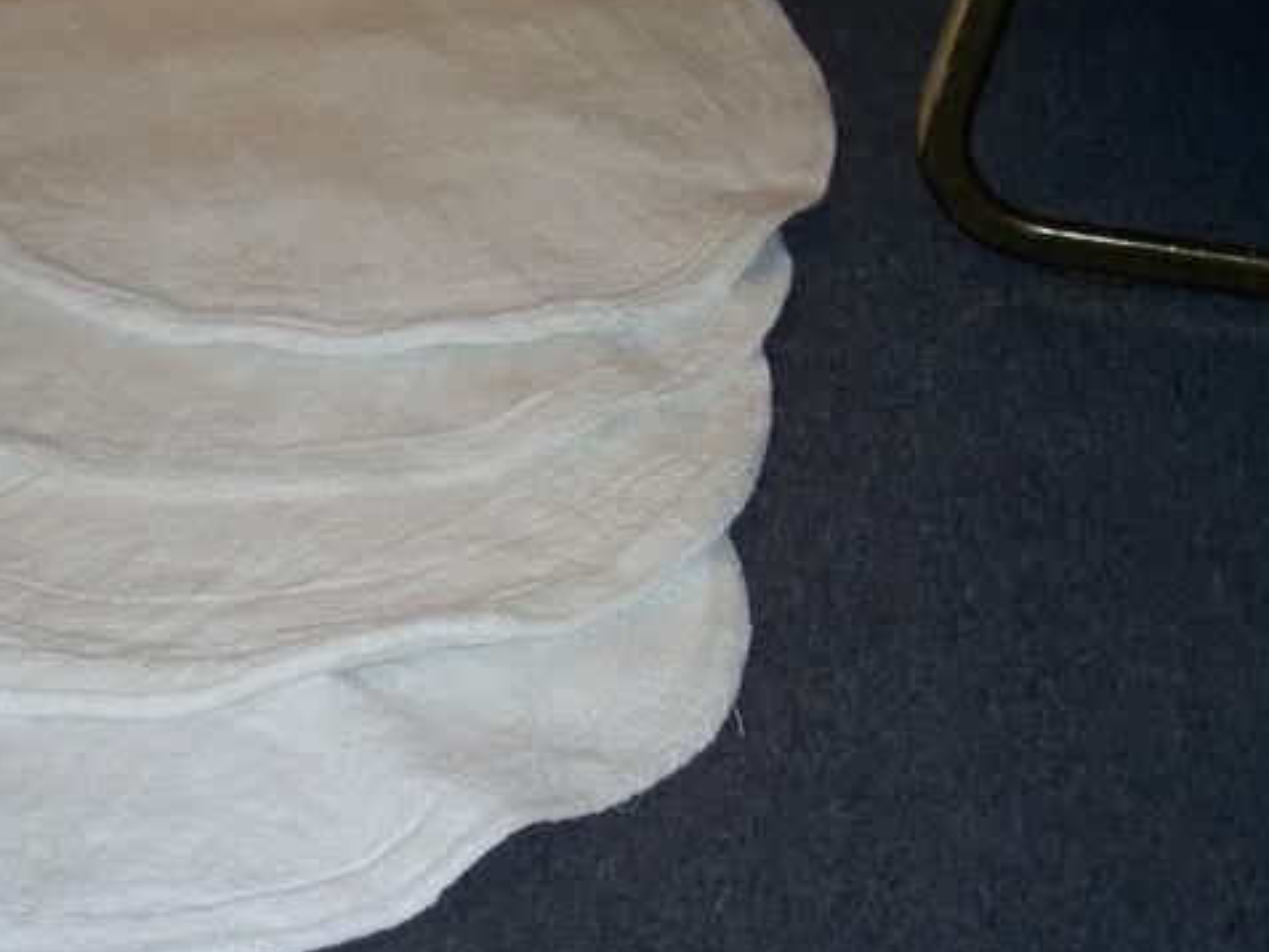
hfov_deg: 30.4
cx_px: 234
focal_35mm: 62
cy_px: 402
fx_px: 2273
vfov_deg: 23.6
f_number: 2.8
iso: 80
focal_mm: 7.8
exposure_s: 1/60
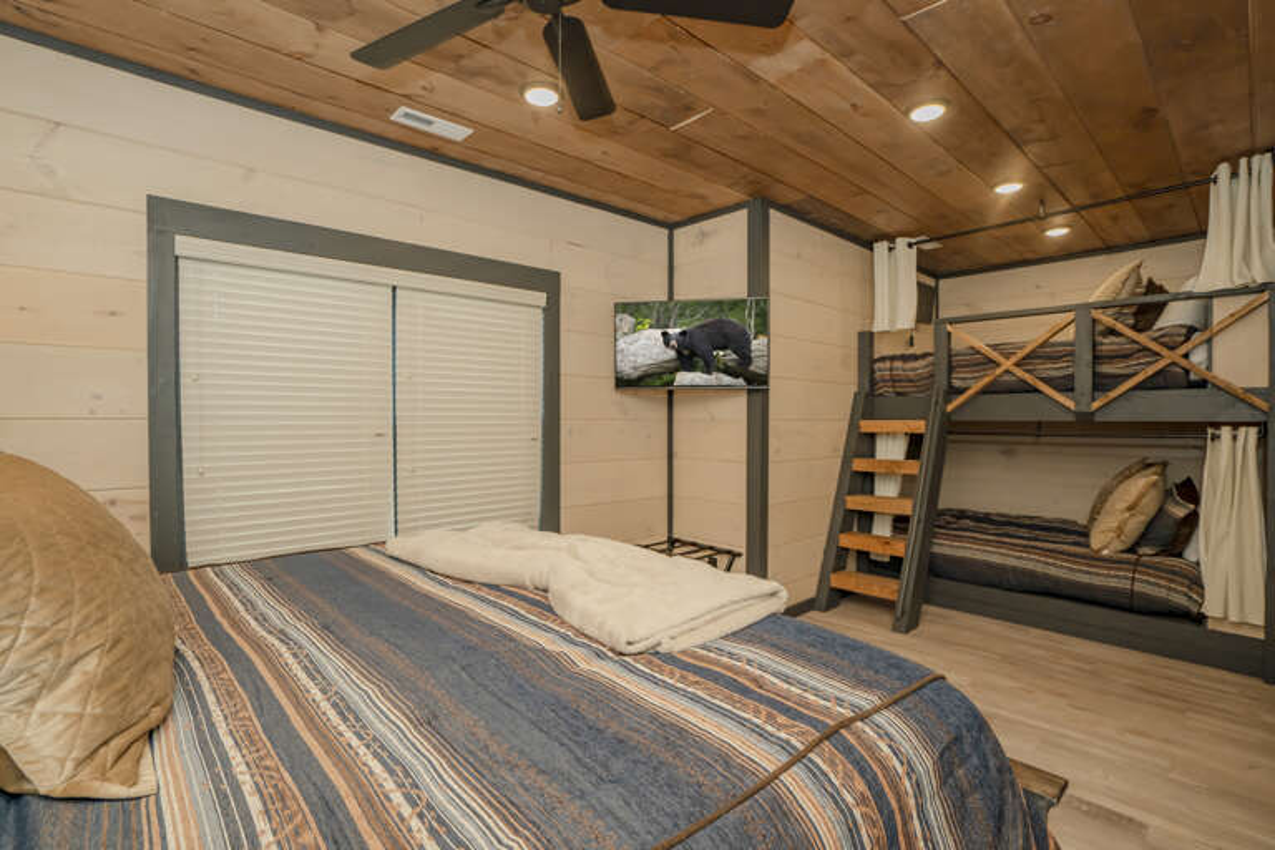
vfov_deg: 73.7
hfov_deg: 96.7
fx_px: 567
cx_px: 638
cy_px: 425
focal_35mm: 16
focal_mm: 16
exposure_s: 1/100
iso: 1000
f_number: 8
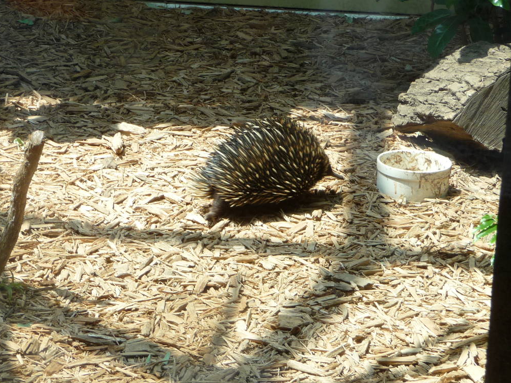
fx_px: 1978
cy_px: 199
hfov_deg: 14.7
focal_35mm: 134
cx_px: 246
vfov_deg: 11.1
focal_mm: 14.2
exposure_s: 1/125
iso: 100
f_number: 4.7
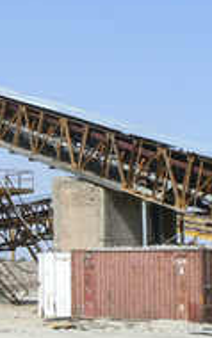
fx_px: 1089
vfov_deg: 17.7
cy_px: 177
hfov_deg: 10.7
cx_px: -98
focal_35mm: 118
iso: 80
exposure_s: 1/400
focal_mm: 7.8
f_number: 8
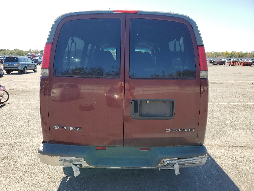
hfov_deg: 67.3
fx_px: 191
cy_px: 96
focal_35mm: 26
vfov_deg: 53.1
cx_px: 127
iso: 50
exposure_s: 1/1250
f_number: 1.5
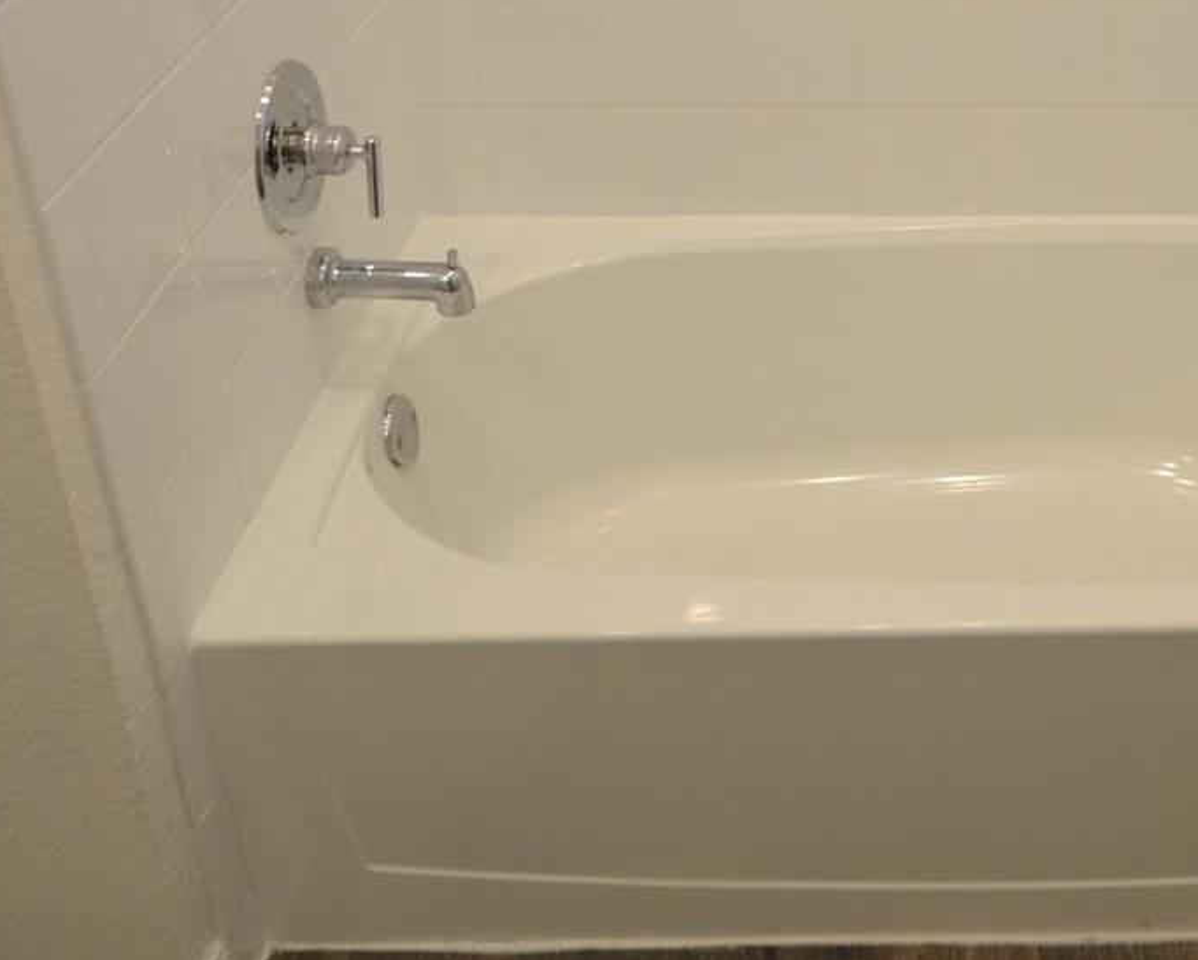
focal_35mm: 46
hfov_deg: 38.5
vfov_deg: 30.3
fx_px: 1646
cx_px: 963
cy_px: 4
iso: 500
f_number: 4.2
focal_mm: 11
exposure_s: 1/60
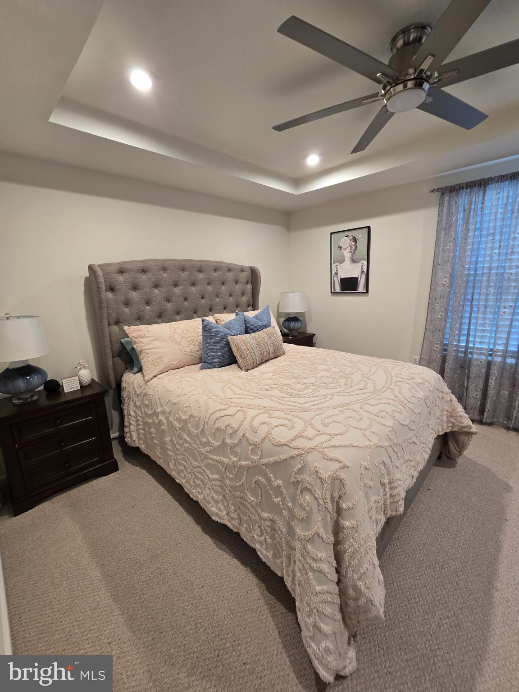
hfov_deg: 89.9
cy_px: 346
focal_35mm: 13
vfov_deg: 106.2
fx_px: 260
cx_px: 260
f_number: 2.2
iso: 200
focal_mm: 2.2
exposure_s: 1/60
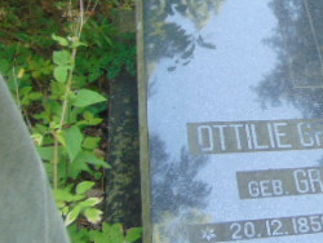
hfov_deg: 27.2
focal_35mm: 64
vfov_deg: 23.0
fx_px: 598
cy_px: 128
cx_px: 372
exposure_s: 1/60
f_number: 3
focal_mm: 4.5
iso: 100
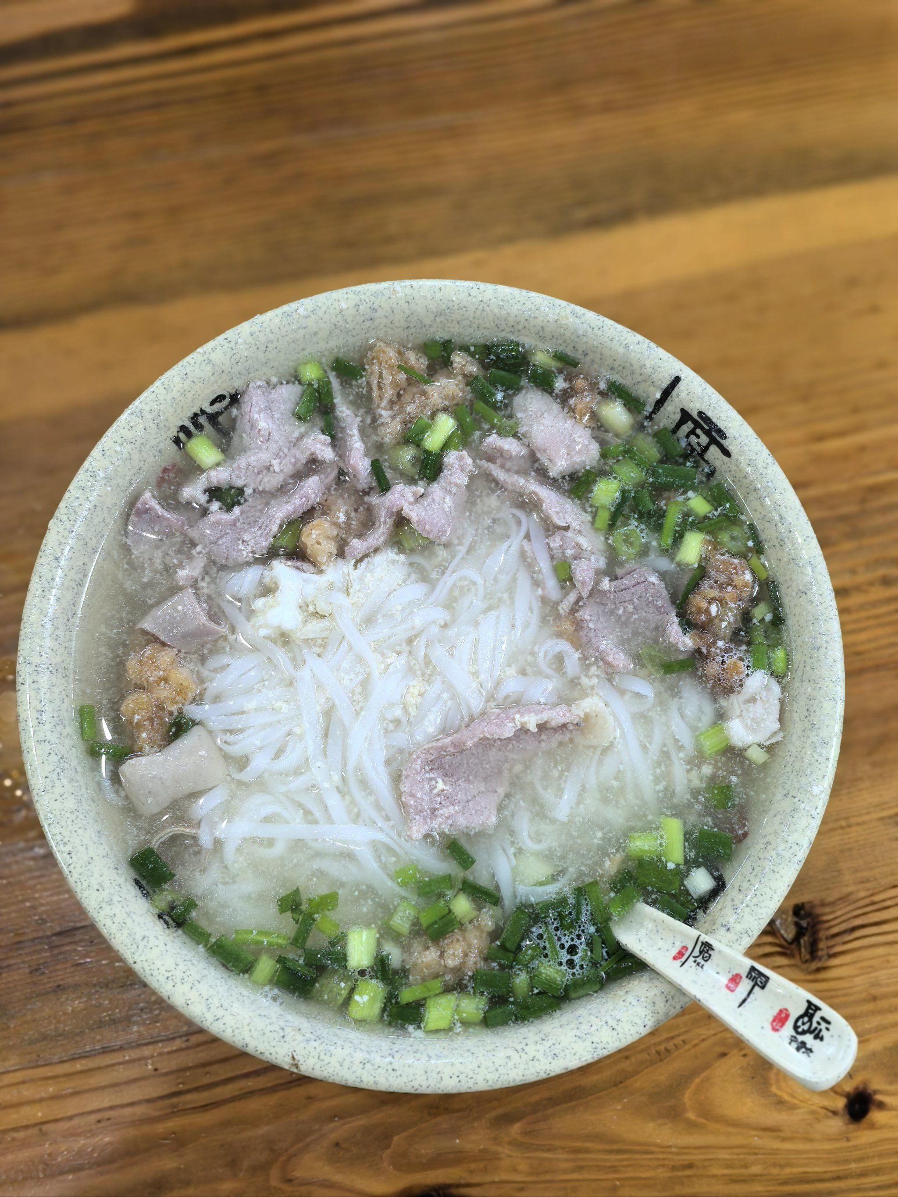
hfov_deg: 36.0
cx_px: 449
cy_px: 598
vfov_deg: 46.8
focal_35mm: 40
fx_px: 1384
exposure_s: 1/50
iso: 200
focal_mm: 5.75
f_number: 2
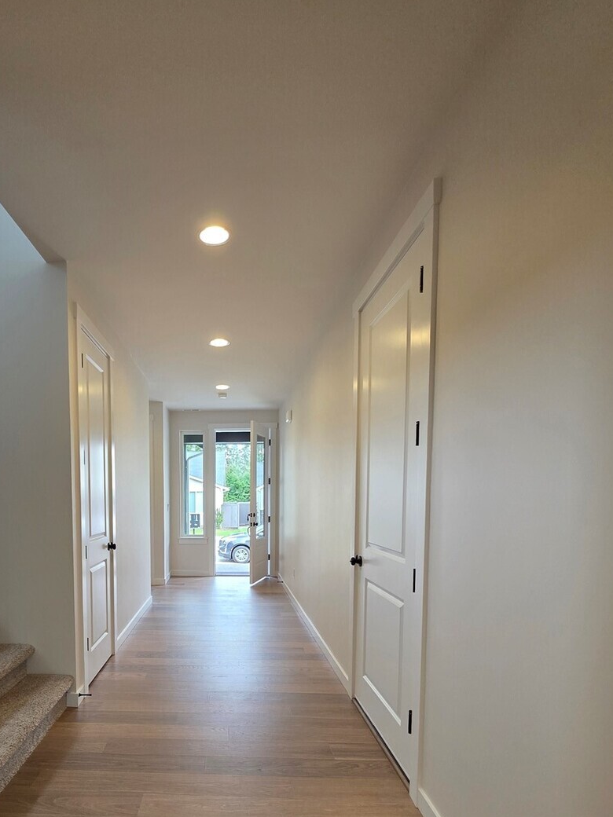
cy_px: 524
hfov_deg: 69.5
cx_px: 204
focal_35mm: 18
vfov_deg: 85.6
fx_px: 425
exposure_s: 1/120
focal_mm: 2.2
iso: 200
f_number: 1.9
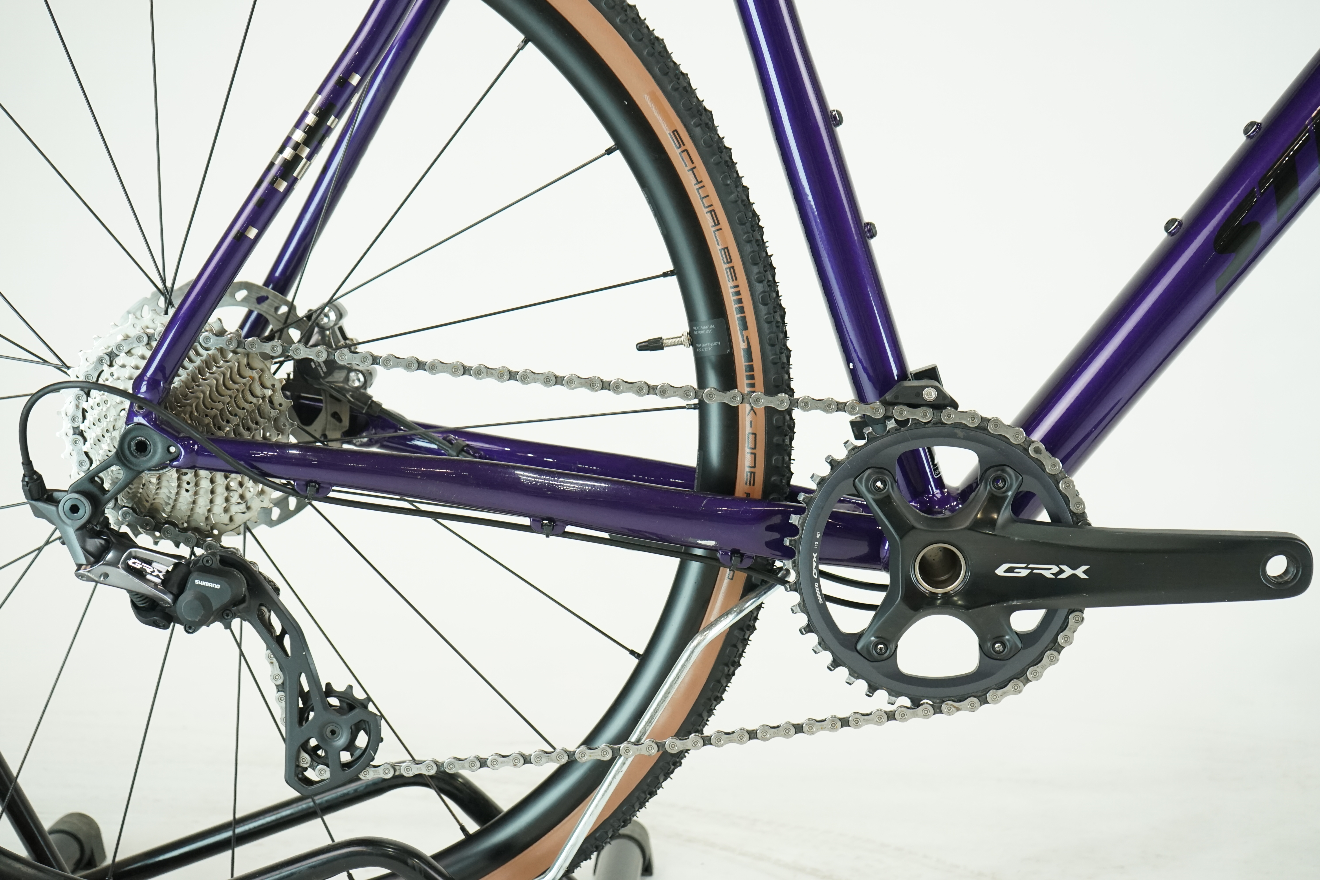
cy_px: 440
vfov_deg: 29.2
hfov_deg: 42.7
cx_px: 660
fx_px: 1687
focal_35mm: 46
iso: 1600
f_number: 5.6
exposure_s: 1/200
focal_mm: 46
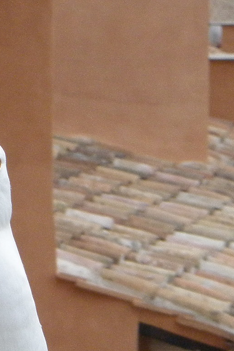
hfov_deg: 3.7
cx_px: -92
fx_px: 3597
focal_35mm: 369
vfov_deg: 5.6
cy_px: 318
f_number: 5
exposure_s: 1/320
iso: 320
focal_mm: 20.1
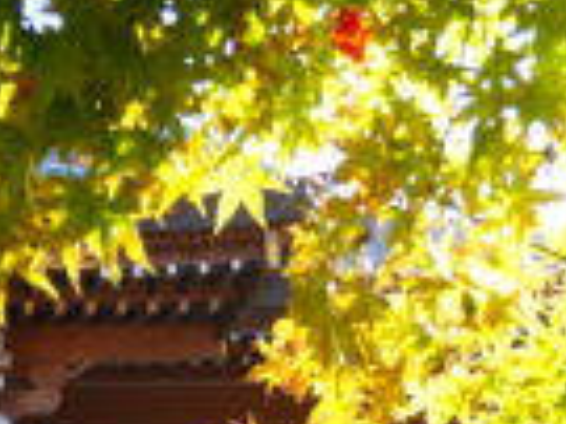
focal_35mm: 122
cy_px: 508
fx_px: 1993
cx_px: -6
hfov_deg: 15.8
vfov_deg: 11.9
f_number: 4.1
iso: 200
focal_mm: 17
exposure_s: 1/200
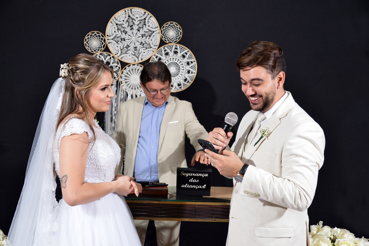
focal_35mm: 50
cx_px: 184
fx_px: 513
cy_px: 123
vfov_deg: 27.0
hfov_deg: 39.6
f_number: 5
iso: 1600
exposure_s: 1/80
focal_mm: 50
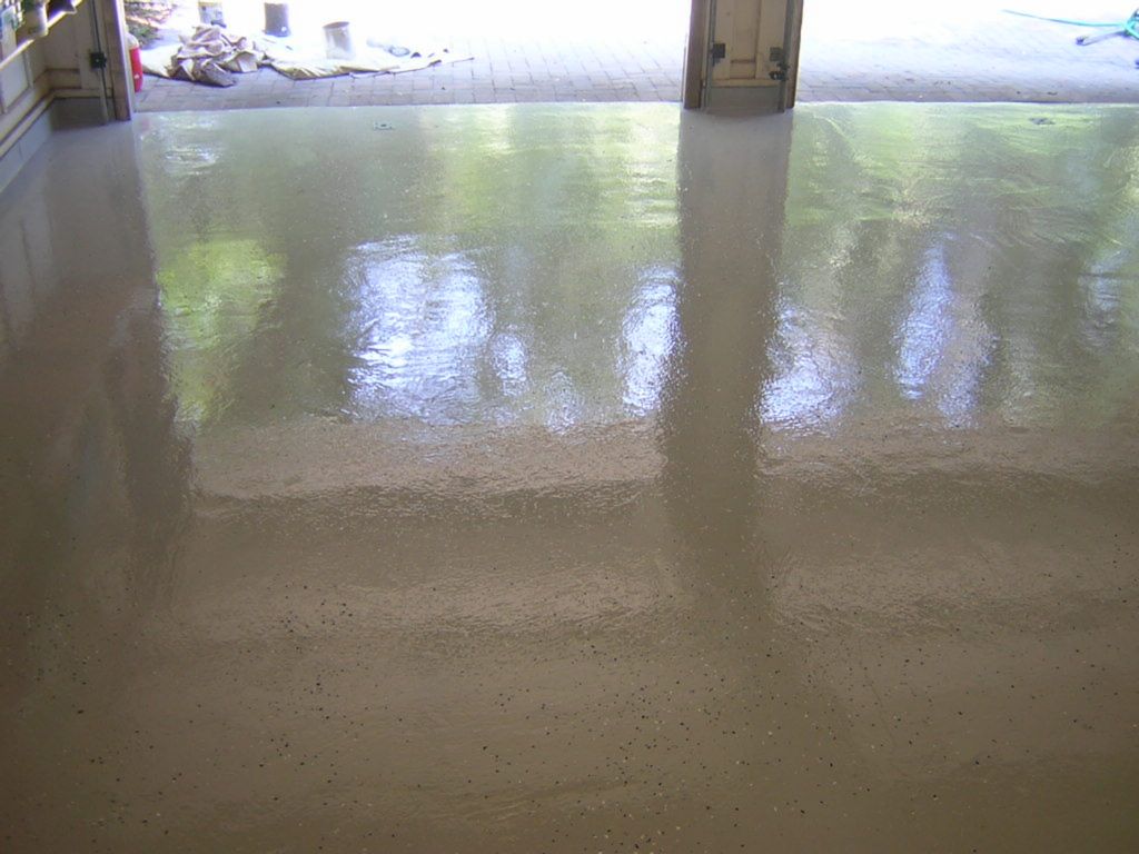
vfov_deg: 39.7
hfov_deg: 51.4
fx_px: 1185
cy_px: 427
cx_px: 570
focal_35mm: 36
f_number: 2.6
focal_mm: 4.7
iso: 100
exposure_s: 1/37.9
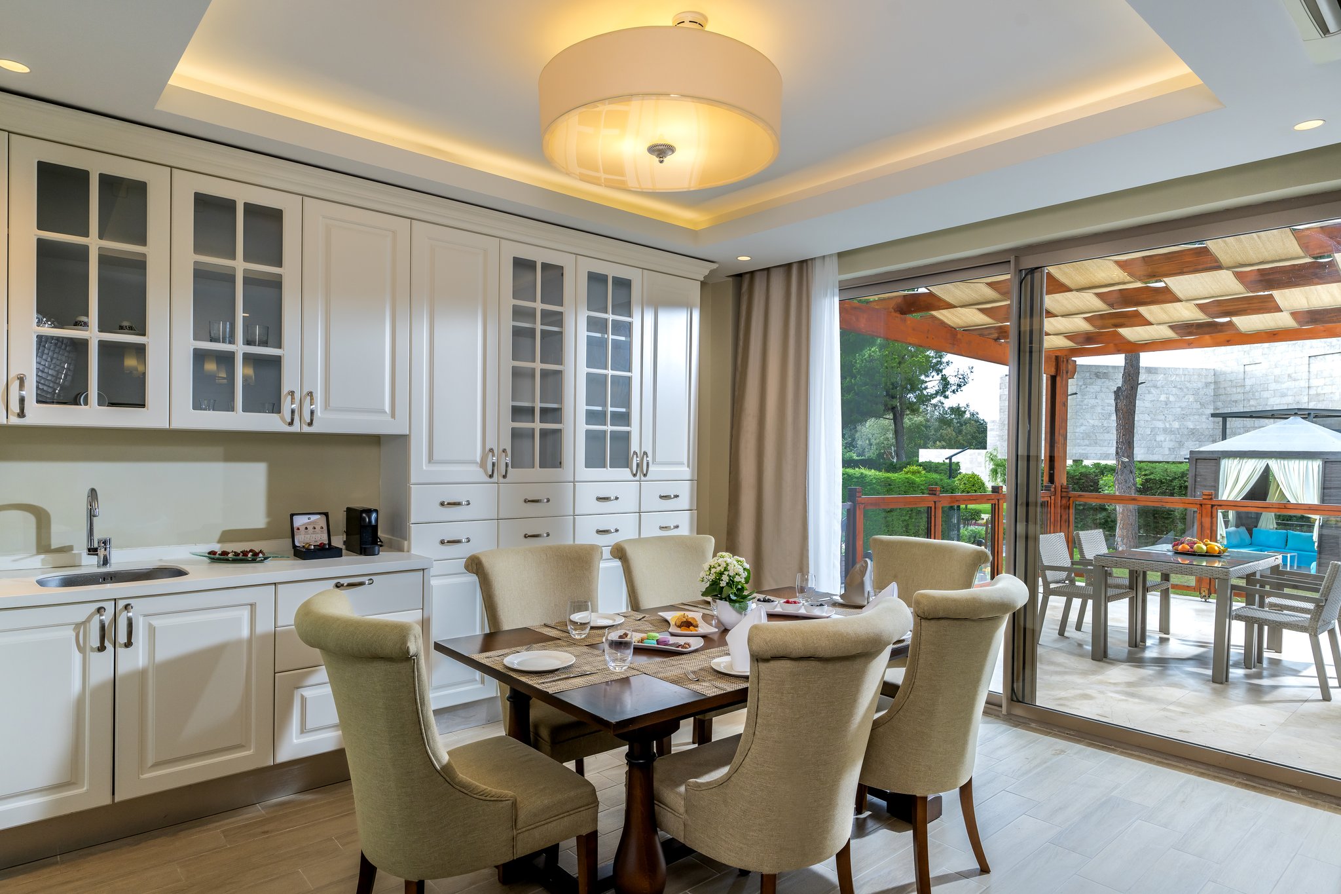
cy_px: 447
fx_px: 745
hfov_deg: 84.0
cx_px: 670
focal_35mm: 20
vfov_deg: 61.9
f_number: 8
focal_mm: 20
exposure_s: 1/40
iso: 500
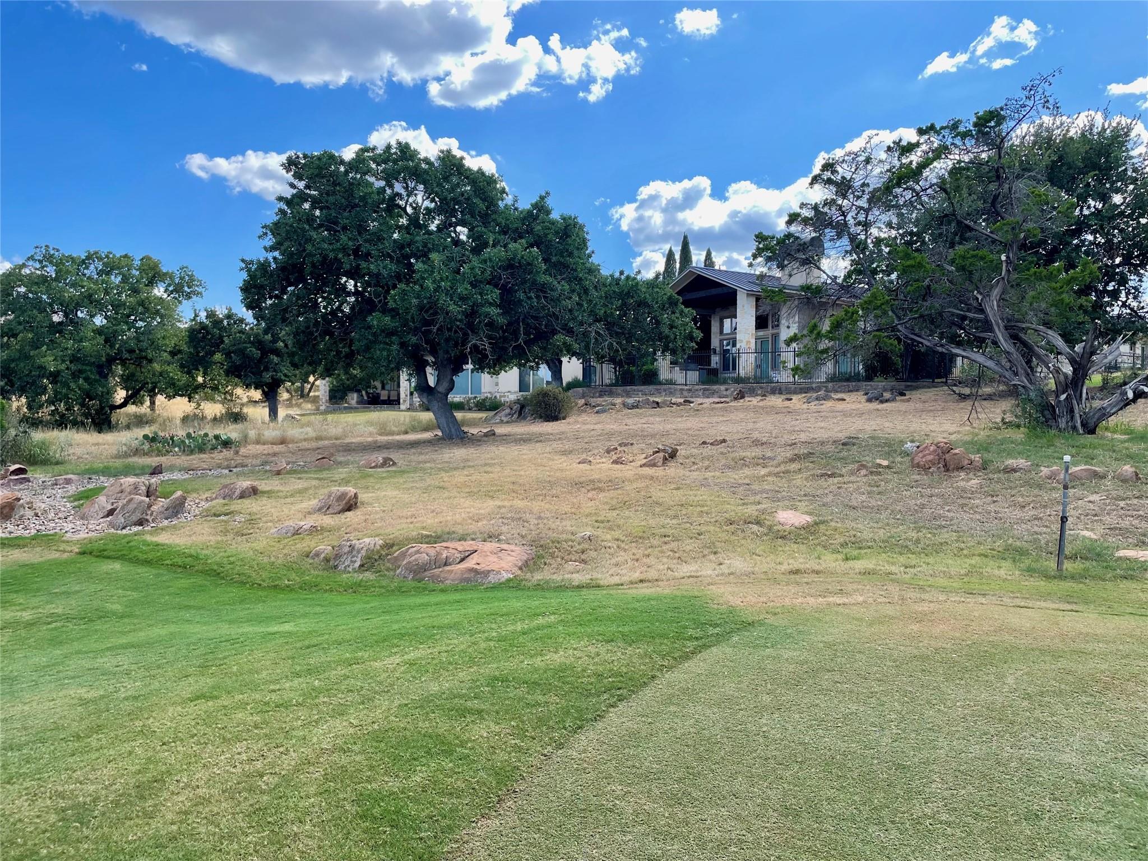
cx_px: 574
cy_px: 430
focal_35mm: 26
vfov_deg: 53.1
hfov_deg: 67.3
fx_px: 862
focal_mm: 4.2
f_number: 1.6
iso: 32
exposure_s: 1/1024
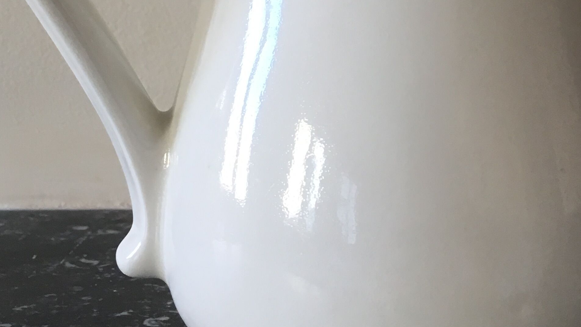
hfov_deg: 31.2
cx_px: 388
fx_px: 1032
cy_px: 7
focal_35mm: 67
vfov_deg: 17.6
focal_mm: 4.15
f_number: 2.2
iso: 50
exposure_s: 1/33
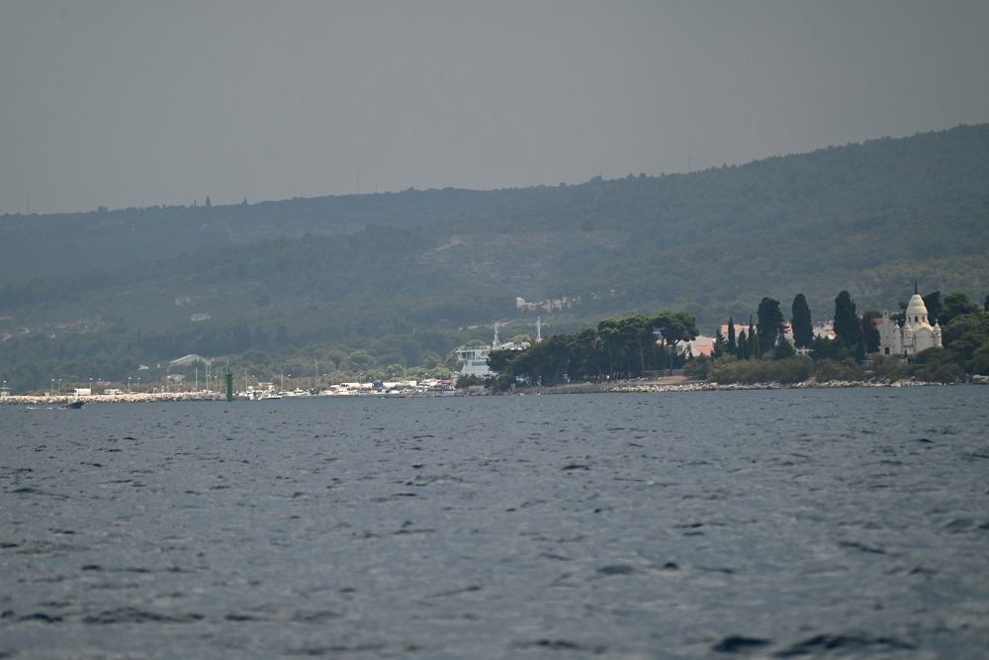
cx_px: 494
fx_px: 8242
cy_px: 330
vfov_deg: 4.6
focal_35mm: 300
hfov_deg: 6.9
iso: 100
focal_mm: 300
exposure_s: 1/400
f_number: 5.6
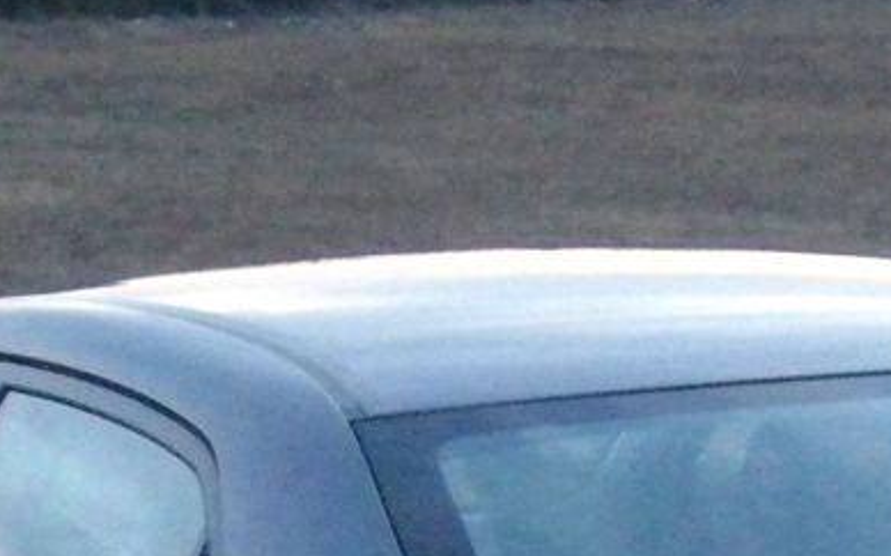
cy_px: 1228
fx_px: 4878
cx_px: 760
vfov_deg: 6.3
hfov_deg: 10.4
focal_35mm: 201
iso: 800
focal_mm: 7.9
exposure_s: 1/17.1
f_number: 3.2
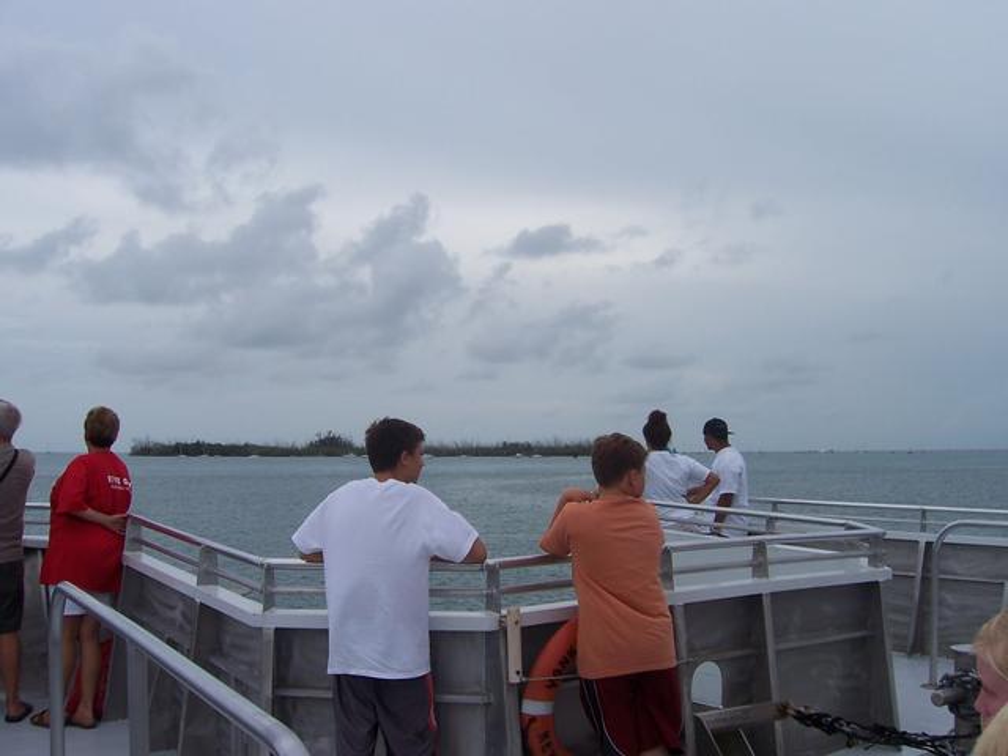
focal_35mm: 36
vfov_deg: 39.7
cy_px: 378
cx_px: 504
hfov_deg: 51.4
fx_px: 1048
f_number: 4.8
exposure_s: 1/180
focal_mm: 6
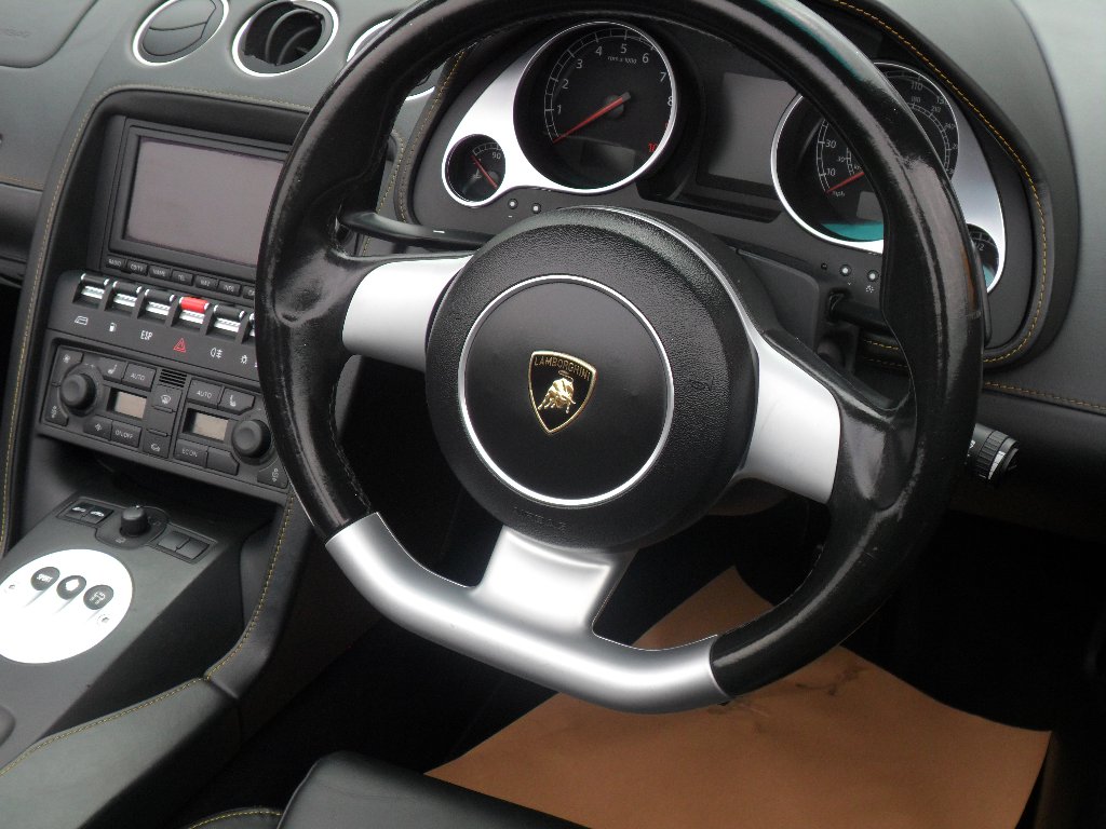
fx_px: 1406
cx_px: 553
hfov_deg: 42.9
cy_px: 414
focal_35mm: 44
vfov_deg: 32.9
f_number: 4.5
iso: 80
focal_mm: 7.8
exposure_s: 1/90
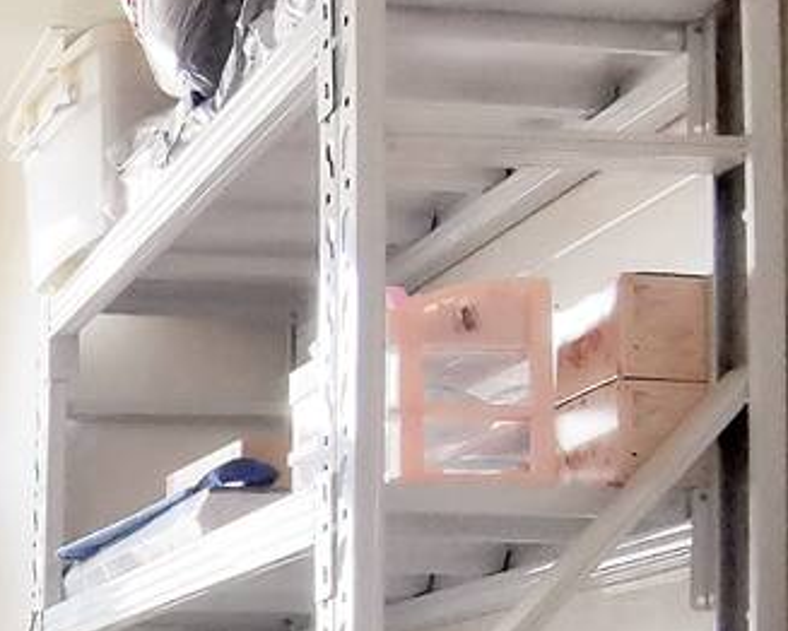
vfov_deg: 19.3
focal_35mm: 73
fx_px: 1704
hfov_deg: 22.0
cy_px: 826
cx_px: -366
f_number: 2.2
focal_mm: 2.26
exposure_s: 1/100
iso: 320
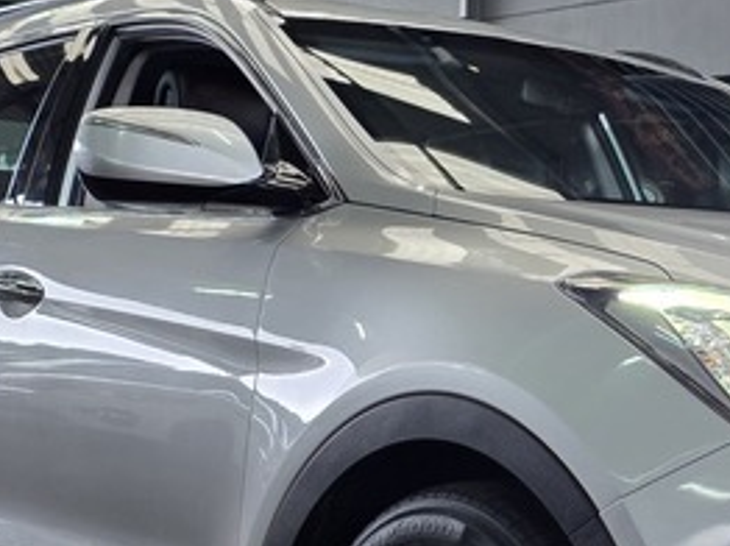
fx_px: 1896
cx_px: 858
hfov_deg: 20.5
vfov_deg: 16.4
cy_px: 312
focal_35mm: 90
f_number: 1.7
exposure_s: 1/79.9
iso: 320
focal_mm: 6.25
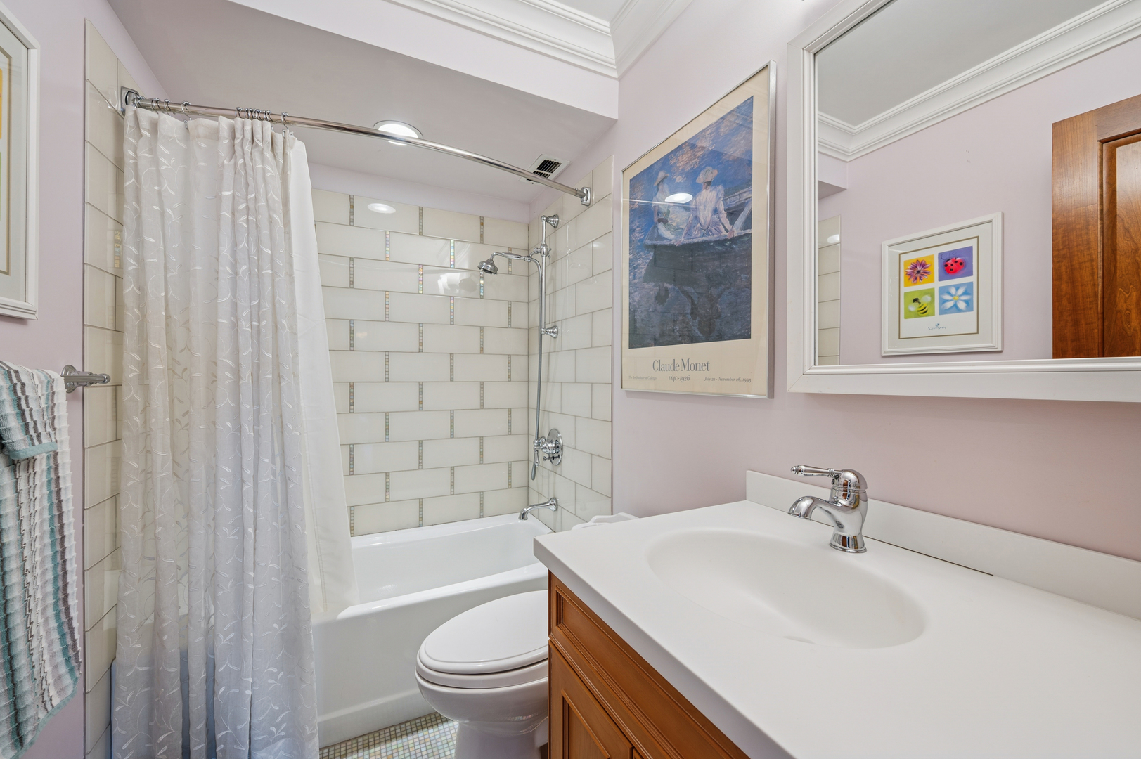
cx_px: 570
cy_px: 380
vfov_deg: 81.1
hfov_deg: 104.3
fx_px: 443
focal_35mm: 14
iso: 200
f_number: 9.5
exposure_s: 1/6
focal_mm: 14
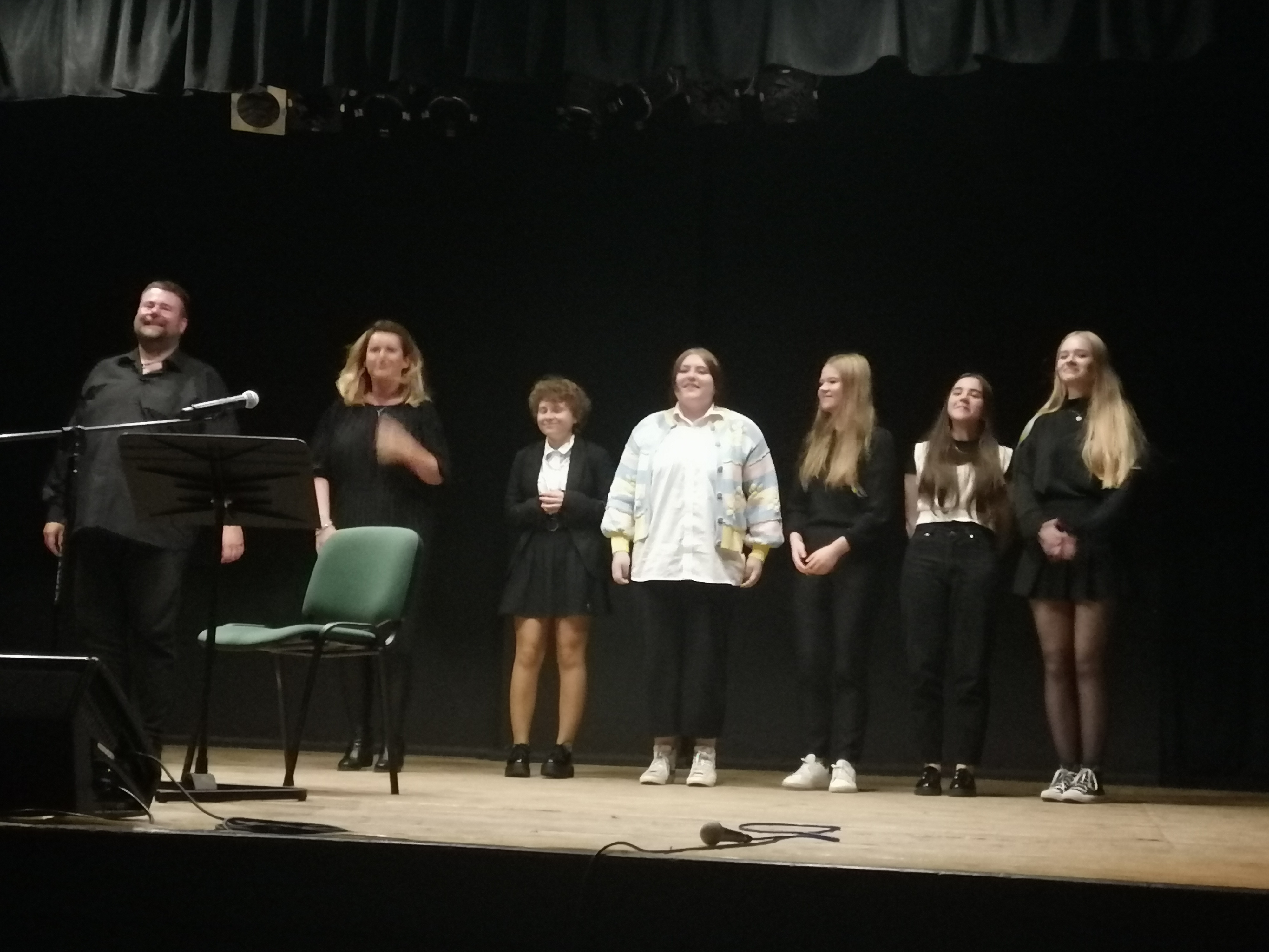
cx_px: 634
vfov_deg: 27.5
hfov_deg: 36.2
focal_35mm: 53
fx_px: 1943
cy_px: 476
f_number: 1.8
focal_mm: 5.3
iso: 2500
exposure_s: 1/20
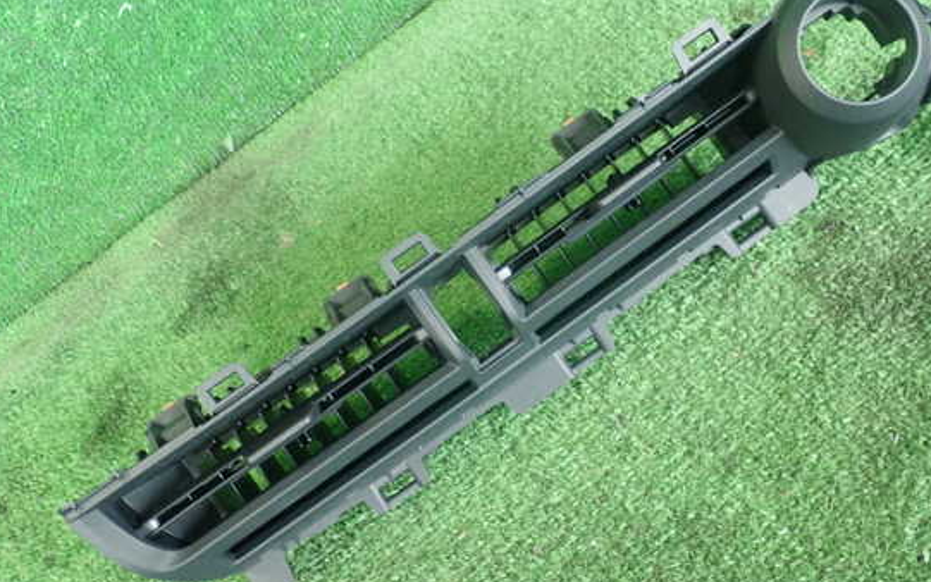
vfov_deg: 27.4
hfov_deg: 42.6
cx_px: 497
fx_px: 1192
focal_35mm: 47
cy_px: 263
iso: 800
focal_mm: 7.34
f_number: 2.8
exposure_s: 1/25
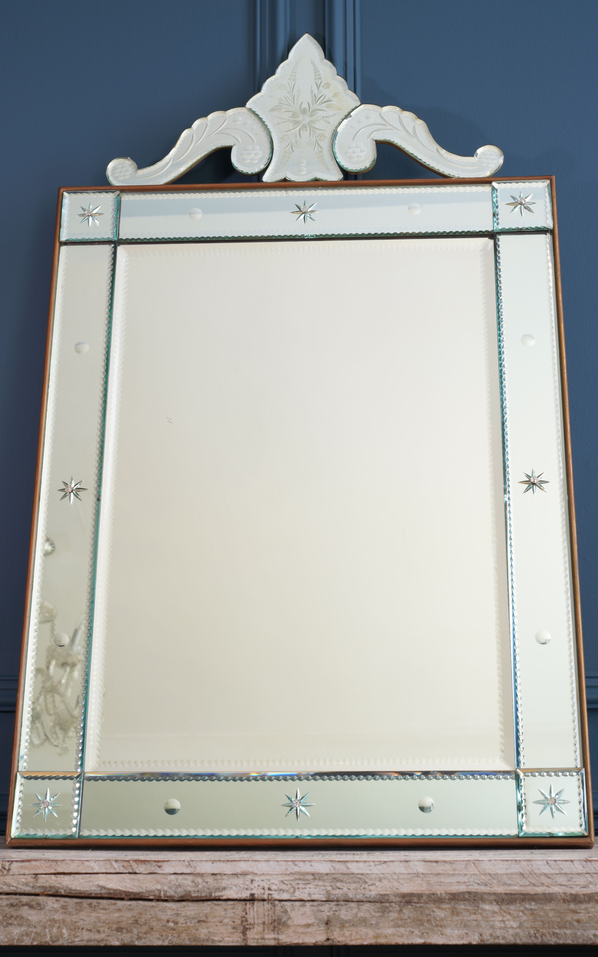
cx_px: 307
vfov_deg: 33.5
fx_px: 1591
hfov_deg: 21.3
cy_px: 486
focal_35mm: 61
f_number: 9
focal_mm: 54
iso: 100
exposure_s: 1.3
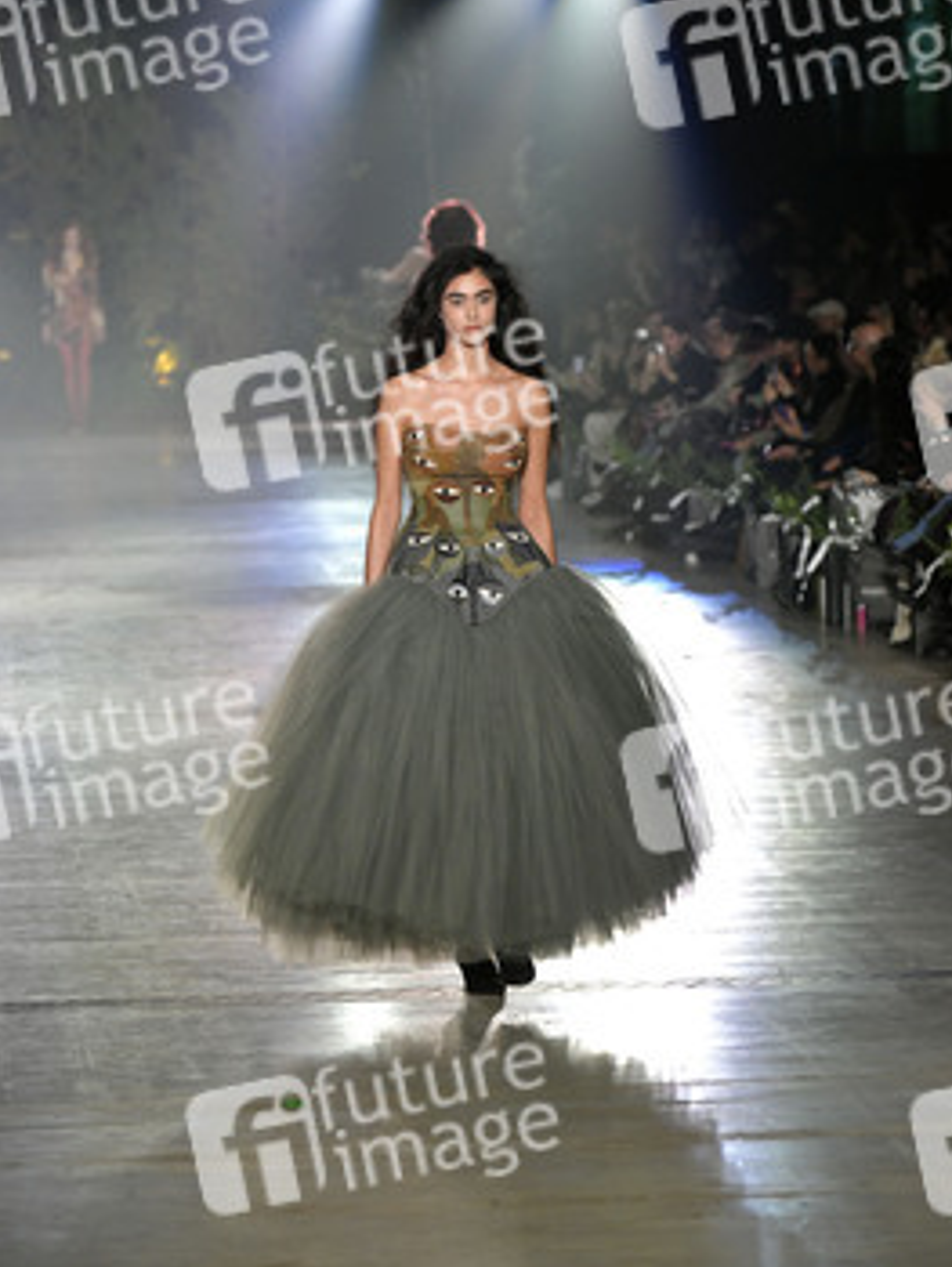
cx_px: 478
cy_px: 586
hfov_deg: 8.7
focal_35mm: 170
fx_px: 6226
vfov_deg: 11.6
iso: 3200
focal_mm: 155
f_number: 5.6
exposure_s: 1/500
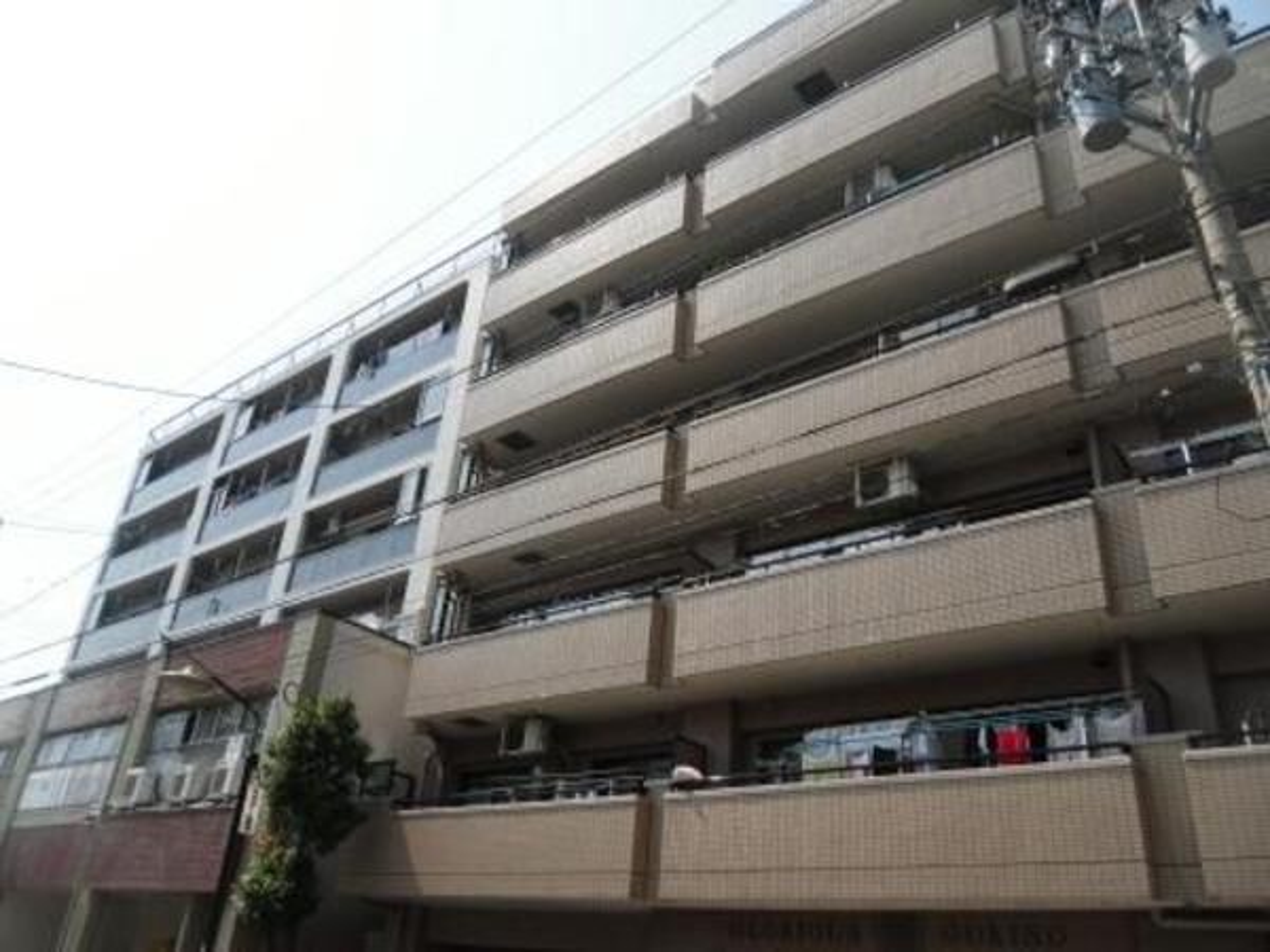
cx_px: 635
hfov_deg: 65.3
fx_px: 991
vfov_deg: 51.4
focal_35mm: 27
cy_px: 476
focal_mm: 4.9
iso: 64
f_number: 3.2
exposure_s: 1/800
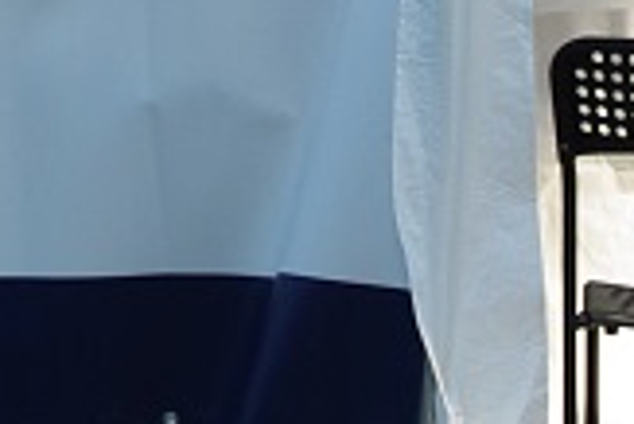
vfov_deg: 5.2
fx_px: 4530
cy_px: -636
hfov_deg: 7.8
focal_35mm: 257
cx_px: -432
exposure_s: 1/180
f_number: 6.7
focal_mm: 28
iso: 100
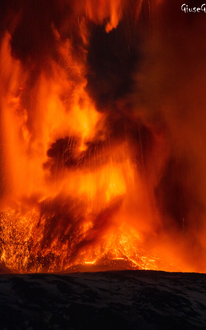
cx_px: 105
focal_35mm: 840
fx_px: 7545
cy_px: 165
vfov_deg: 2.5
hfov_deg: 1.6
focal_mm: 550
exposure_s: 6
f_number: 11
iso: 100
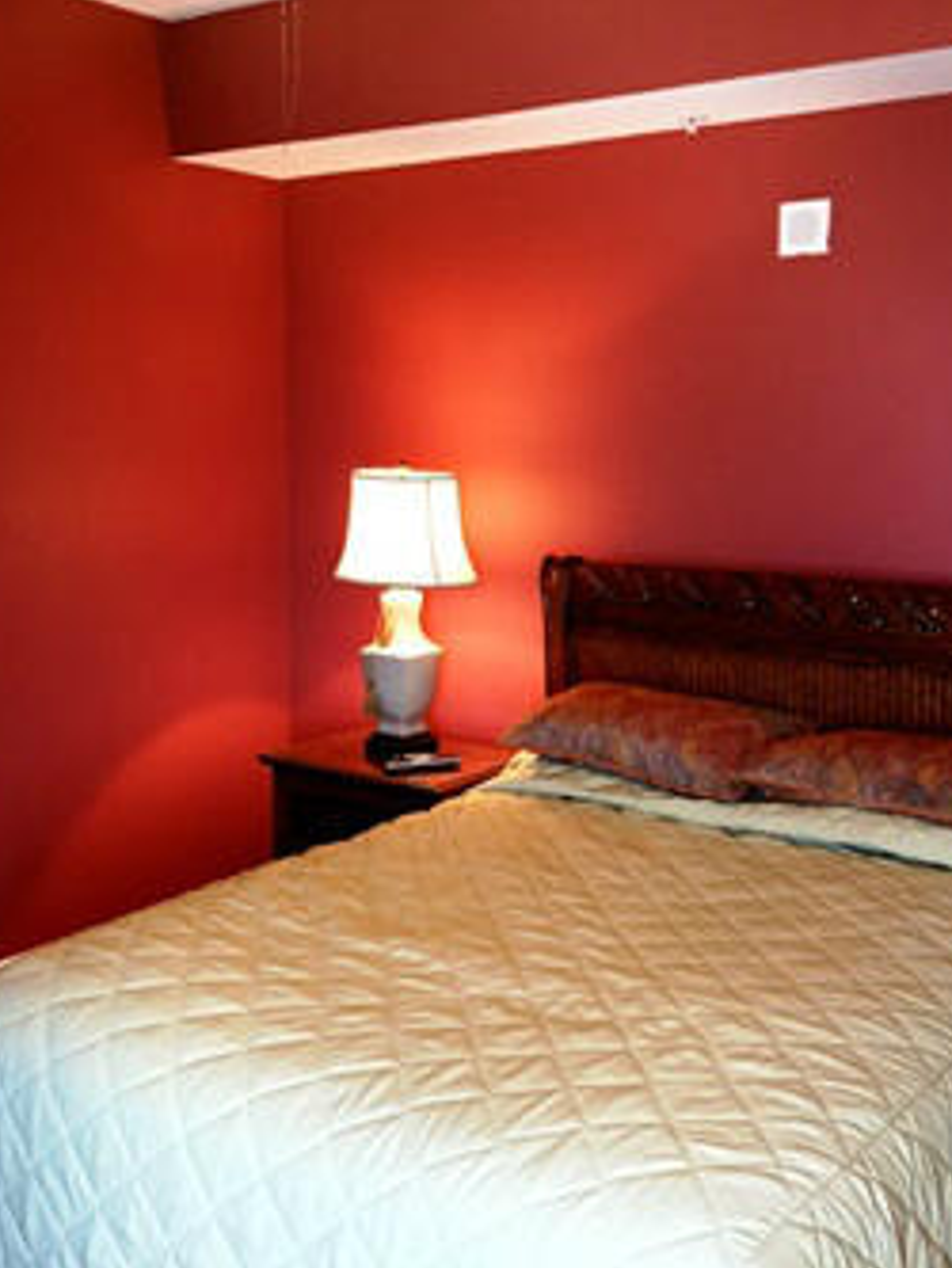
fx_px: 1429
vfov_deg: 47.8
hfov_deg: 36.8
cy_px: 632
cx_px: 461
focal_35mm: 39
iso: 160
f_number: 2.2
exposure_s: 1/30
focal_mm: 4.15
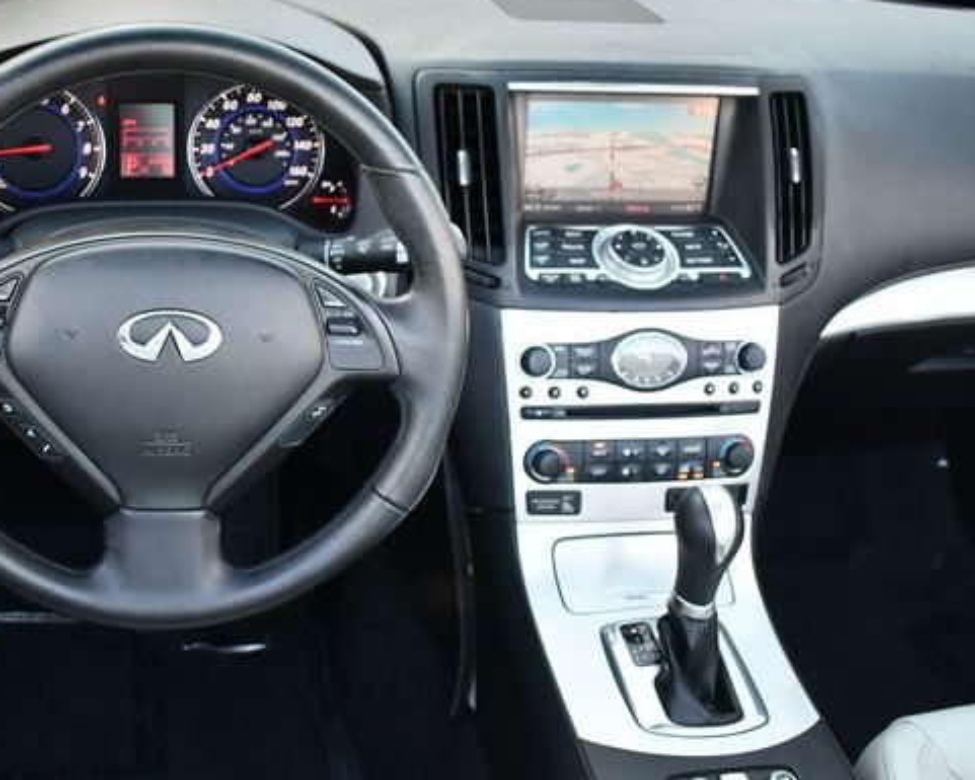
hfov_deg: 37.0
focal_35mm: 50
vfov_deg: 30.3
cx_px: 330
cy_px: 403
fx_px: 1443
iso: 800
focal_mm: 20
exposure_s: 1/250
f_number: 3.8
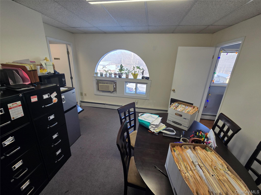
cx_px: 130
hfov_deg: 106.2
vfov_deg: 89.9
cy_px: 98
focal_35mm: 13
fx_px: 98
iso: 64
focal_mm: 2.2
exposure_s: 1/120
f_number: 2.2
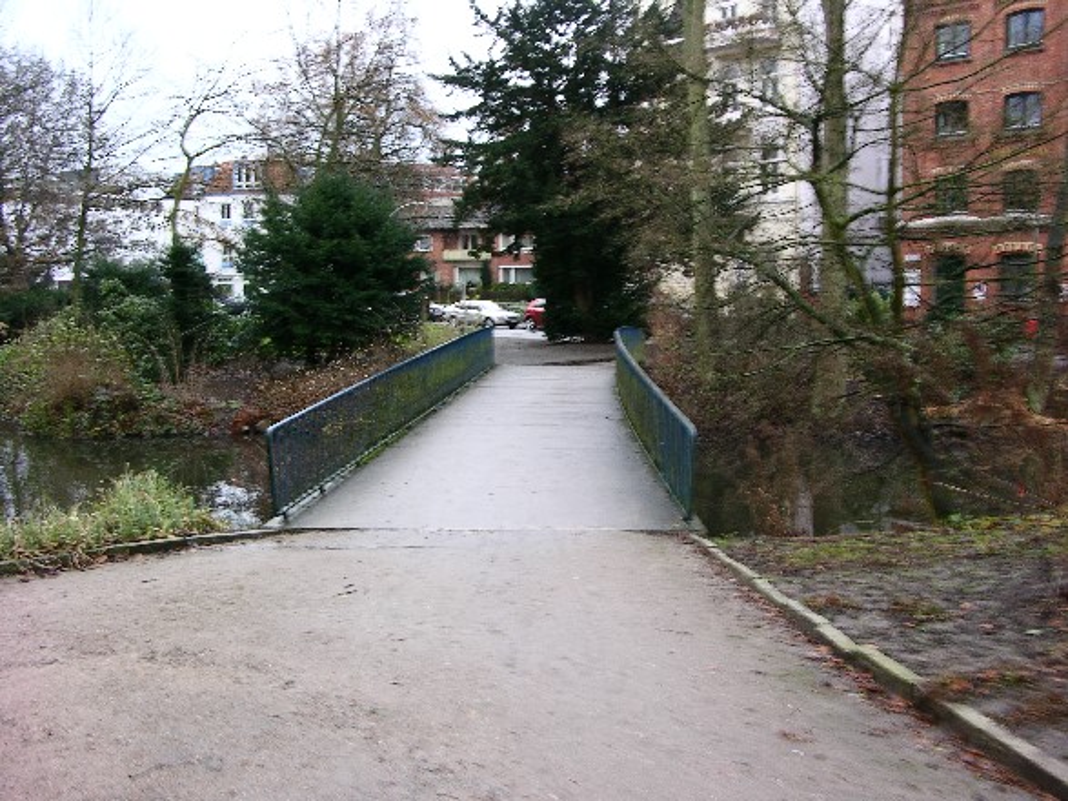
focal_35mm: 35
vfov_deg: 40.7
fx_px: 1080
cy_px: 400
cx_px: 534
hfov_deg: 52.6
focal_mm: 8.9
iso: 50
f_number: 3.5
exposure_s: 1/26.6
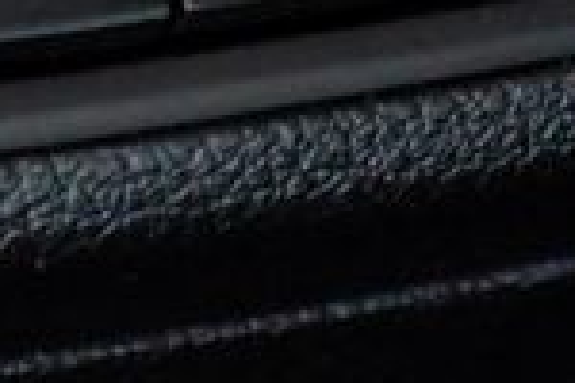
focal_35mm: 921
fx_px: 14709
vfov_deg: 1.5
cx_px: 629
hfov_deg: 2.2
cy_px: -387
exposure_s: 1/125
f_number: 5.3
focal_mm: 90
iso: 2500
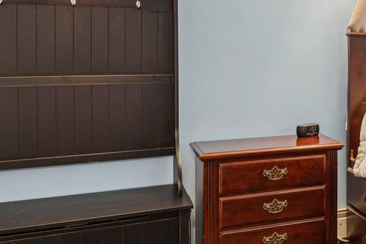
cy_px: 53
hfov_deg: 28.3
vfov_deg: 23.9
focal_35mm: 56
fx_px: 569
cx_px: 492
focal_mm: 16
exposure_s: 1/1.67
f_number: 9
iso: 200
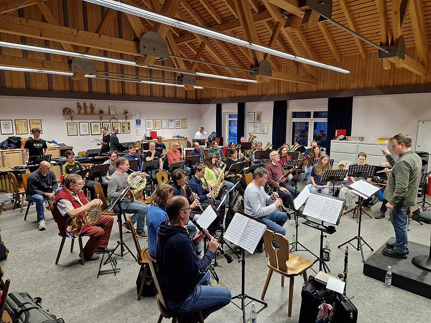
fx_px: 286
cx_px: 216
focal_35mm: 23
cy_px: 162
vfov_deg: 58.9
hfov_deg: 73.9
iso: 250
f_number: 1.8
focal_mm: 5.4
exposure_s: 1/100
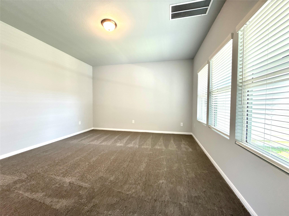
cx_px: 144
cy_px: 108
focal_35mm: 14
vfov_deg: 85.7
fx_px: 117
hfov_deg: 102.1
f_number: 2.2
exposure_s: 1/60
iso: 200
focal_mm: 2.22
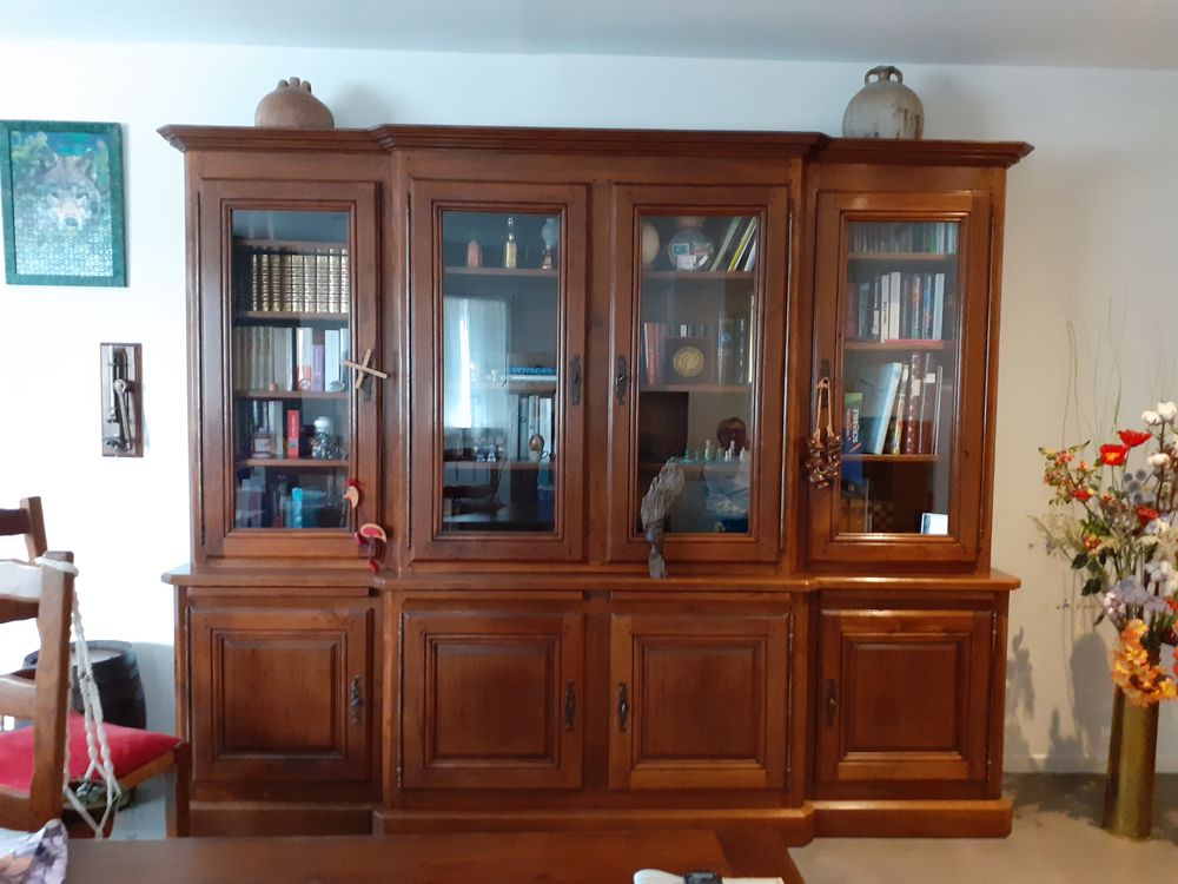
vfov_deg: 51.4
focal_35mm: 27
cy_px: 442
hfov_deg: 65.3
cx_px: 589
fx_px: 919
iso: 320
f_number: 1.9
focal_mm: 3.6
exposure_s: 1/25
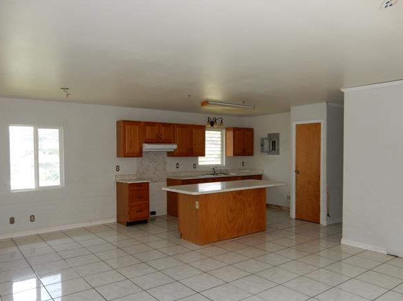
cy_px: 159
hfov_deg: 65.3
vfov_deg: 51.3
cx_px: 210
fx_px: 314
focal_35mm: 27
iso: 200
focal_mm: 4.5
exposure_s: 1/30
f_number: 3.7
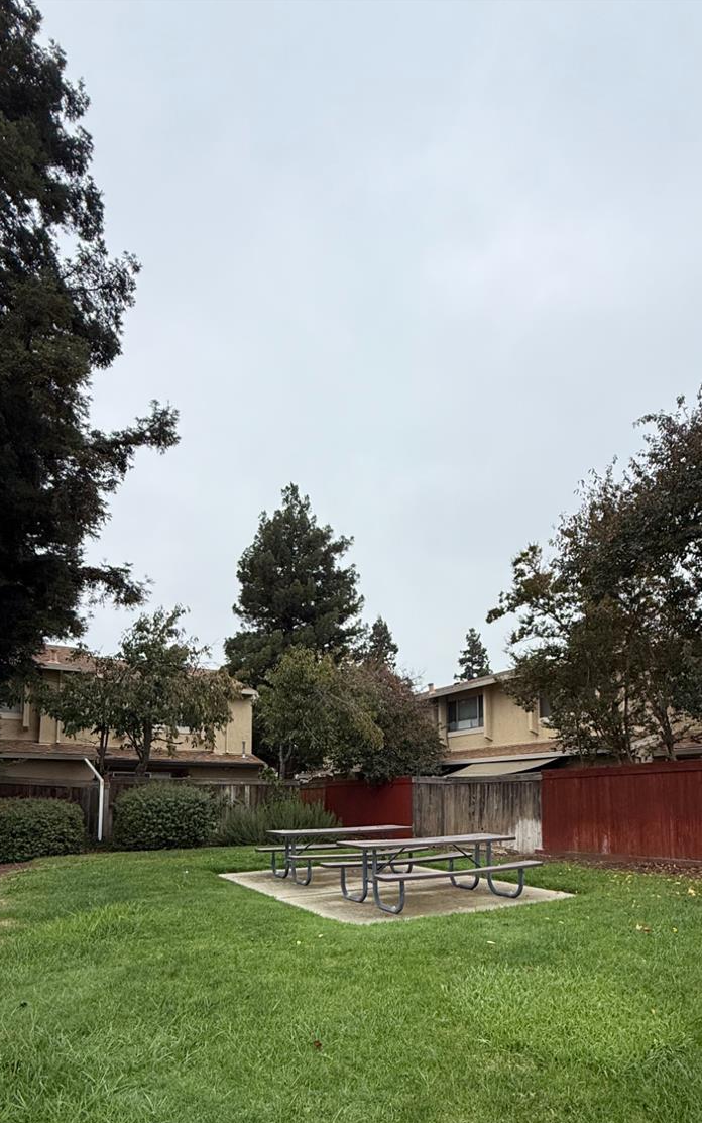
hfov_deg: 59.5
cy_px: 754
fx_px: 612
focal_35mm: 20
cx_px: 390
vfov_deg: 82.0
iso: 50
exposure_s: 1/901
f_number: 2.2
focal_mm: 2.22
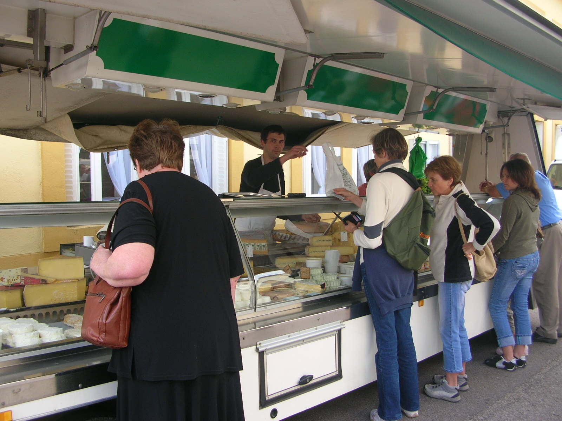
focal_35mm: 35
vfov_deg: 40.7
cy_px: 210
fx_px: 568
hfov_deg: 52.6
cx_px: 281
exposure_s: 1/70.2
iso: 50
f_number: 2.8
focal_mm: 5.8
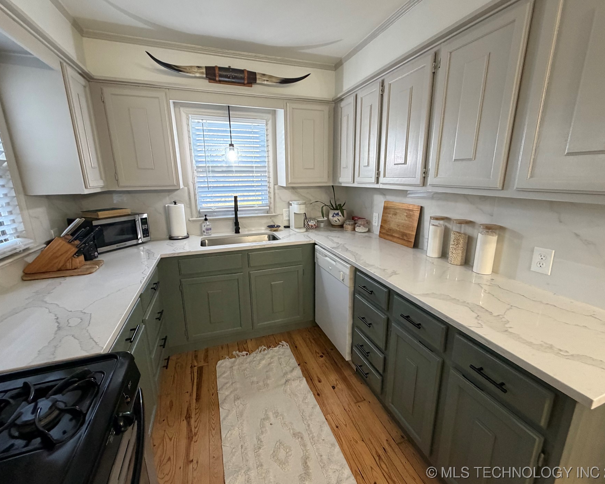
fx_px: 269
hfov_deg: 96.8
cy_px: 238
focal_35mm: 15
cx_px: 307
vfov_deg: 84.0
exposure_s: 1/60
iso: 400
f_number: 2.2
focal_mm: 2.22
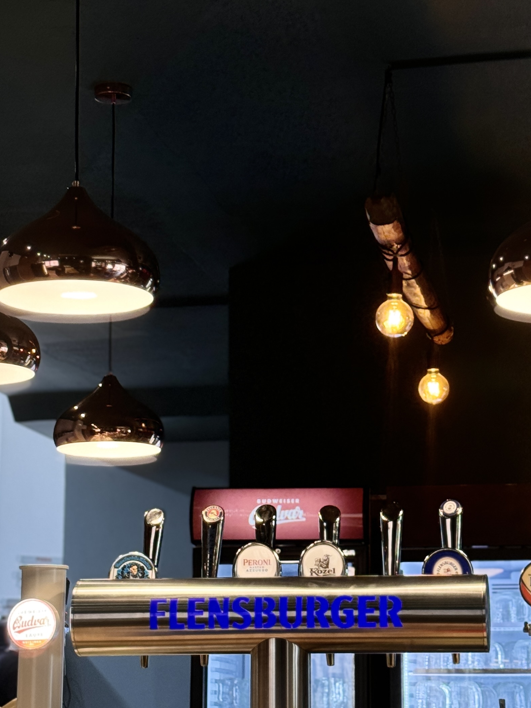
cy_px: 334
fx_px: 1882
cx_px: 302
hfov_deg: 16.1
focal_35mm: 92
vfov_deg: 21.3
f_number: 1.78
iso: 100
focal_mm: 6.86
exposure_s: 1/100
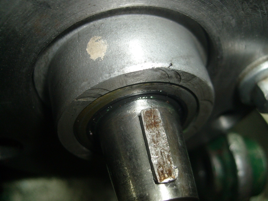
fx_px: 271
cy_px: 100
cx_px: 134
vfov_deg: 40.7
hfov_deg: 52.6
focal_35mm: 35
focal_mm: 5.8
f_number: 2.8
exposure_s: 1/45
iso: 100
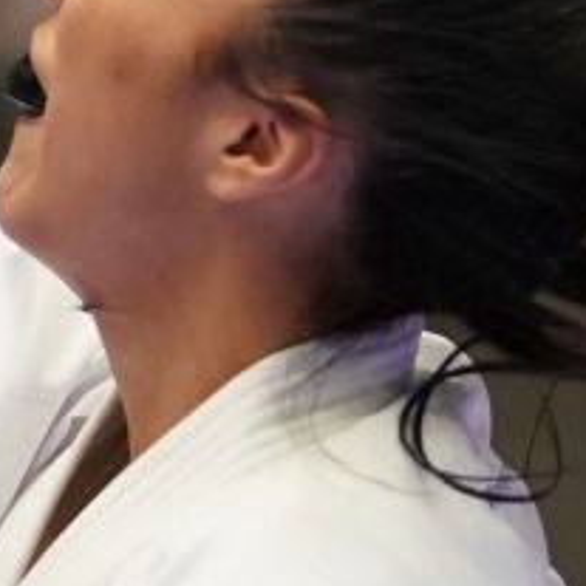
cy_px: 529
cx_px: 478
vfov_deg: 1.6
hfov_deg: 1.6
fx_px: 20378
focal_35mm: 1064
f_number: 2.8
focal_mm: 144
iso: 2500
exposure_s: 1/1000
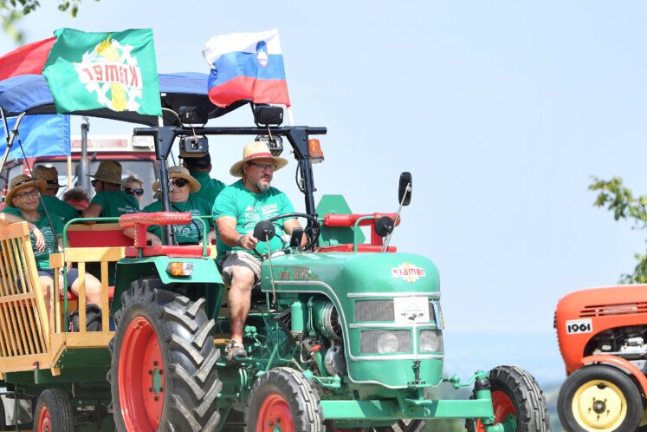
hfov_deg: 11.1
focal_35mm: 185
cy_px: 236
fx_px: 3325
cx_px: 242
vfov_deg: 7.4
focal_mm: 135
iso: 100
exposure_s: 1/800
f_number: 5
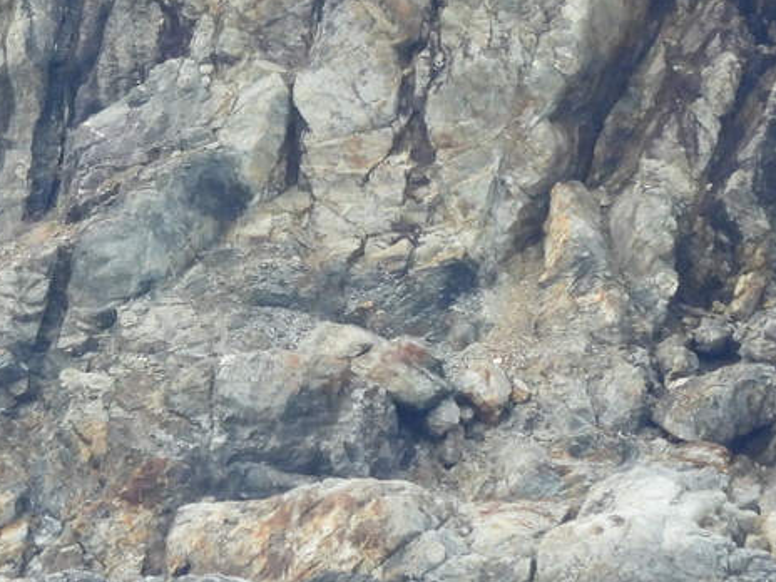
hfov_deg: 0.6
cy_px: -154
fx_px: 74269
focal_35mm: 3313
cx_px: -144
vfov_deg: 0.4
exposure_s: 1/400
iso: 400
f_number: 6.3
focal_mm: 214
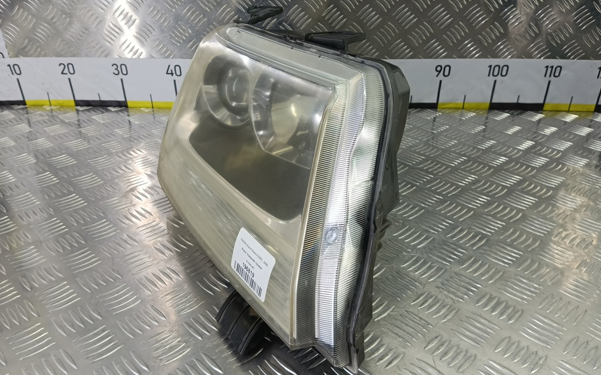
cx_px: 297
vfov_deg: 49.2
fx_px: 409
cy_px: 177
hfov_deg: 72.6
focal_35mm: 25
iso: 118
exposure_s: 1/50
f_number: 1.6
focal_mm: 4.11
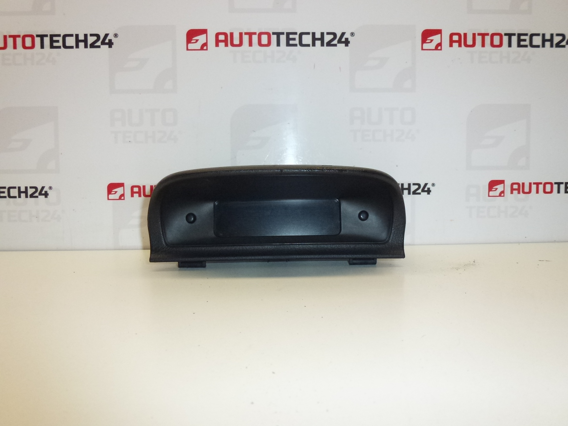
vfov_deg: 53.1
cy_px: 213
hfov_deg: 67.3
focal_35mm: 26
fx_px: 427
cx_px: 284
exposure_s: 1/320
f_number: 3.4
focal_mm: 4.7
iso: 400
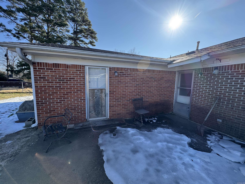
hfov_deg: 102.1
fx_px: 99
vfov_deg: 85.7
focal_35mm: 14
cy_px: 92
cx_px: 122
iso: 40
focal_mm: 2.22
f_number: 2.2
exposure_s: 1/771
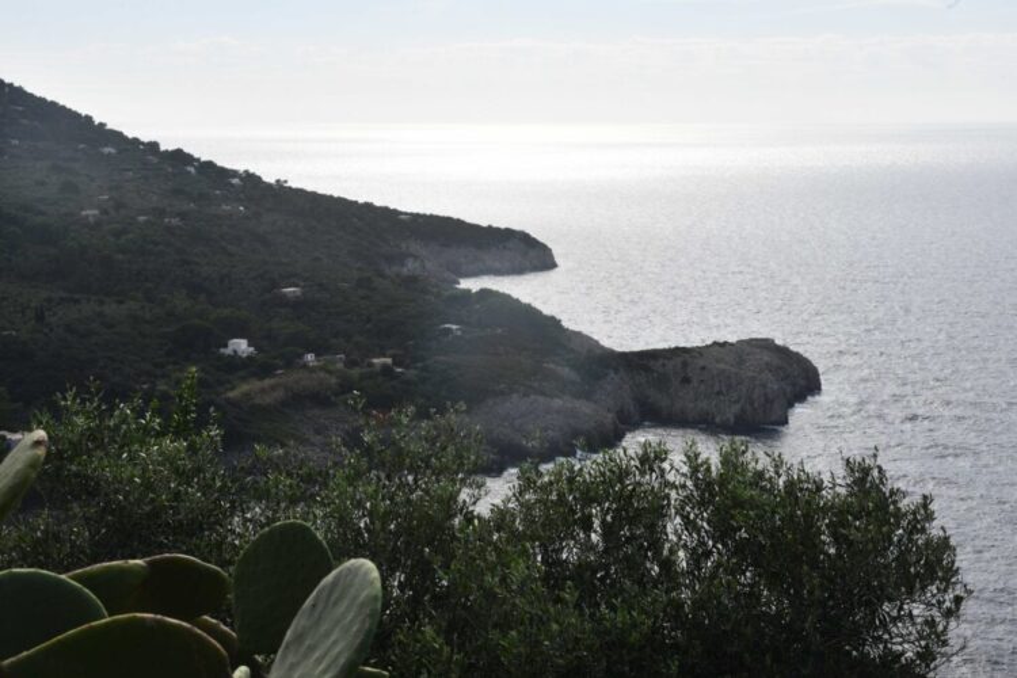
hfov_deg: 33.4
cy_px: 339
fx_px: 1695
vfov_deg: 22.6
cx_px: 508
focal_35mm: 60
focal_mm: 50
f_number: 14
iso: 125
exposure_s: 1/100
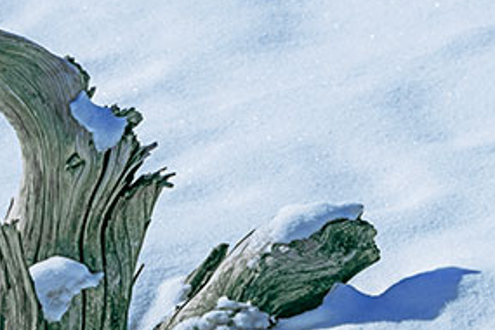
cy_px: 241
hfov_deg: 5.6
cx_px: 264
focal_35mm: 368
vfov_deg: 3.7
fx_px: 5060
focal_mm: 210
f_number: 10
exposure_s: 1/1000
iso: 320
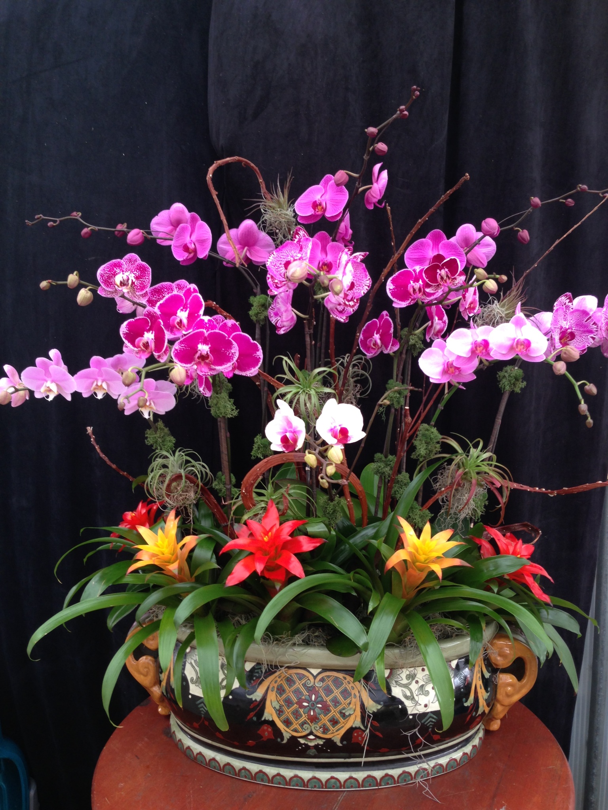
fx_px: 773
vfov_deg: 55.4
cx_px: 304
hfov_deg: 42.9
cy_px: 405
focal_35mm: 33
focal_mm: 4.12
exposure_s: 1/30
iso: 50
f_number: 2.4
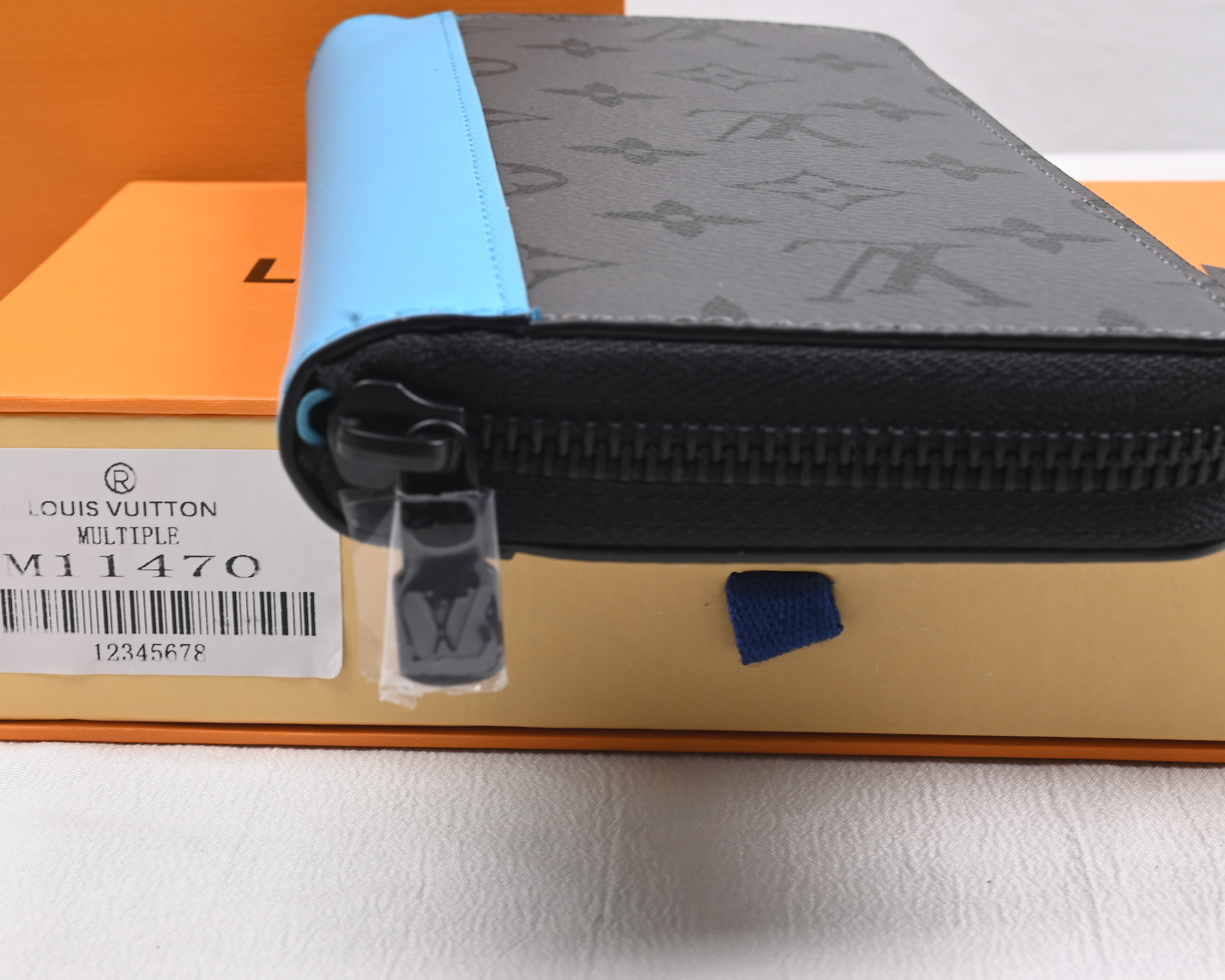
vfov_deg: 22.2
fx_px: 2502
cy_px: 457
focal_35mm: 69
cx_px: 490
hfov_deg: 27.5
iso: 100
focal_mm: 40
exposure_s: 1/2
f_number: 16
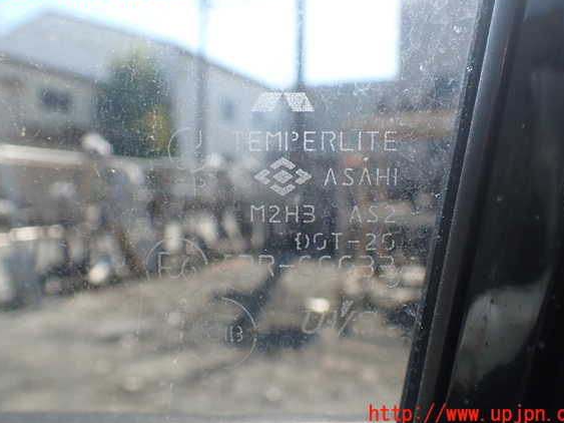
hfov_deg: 56.8
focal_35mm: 32
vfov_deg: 44.1
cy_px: 201
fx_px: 521
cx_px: 295
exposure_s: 1/500
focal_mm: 5.4
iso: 100
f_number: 3.2
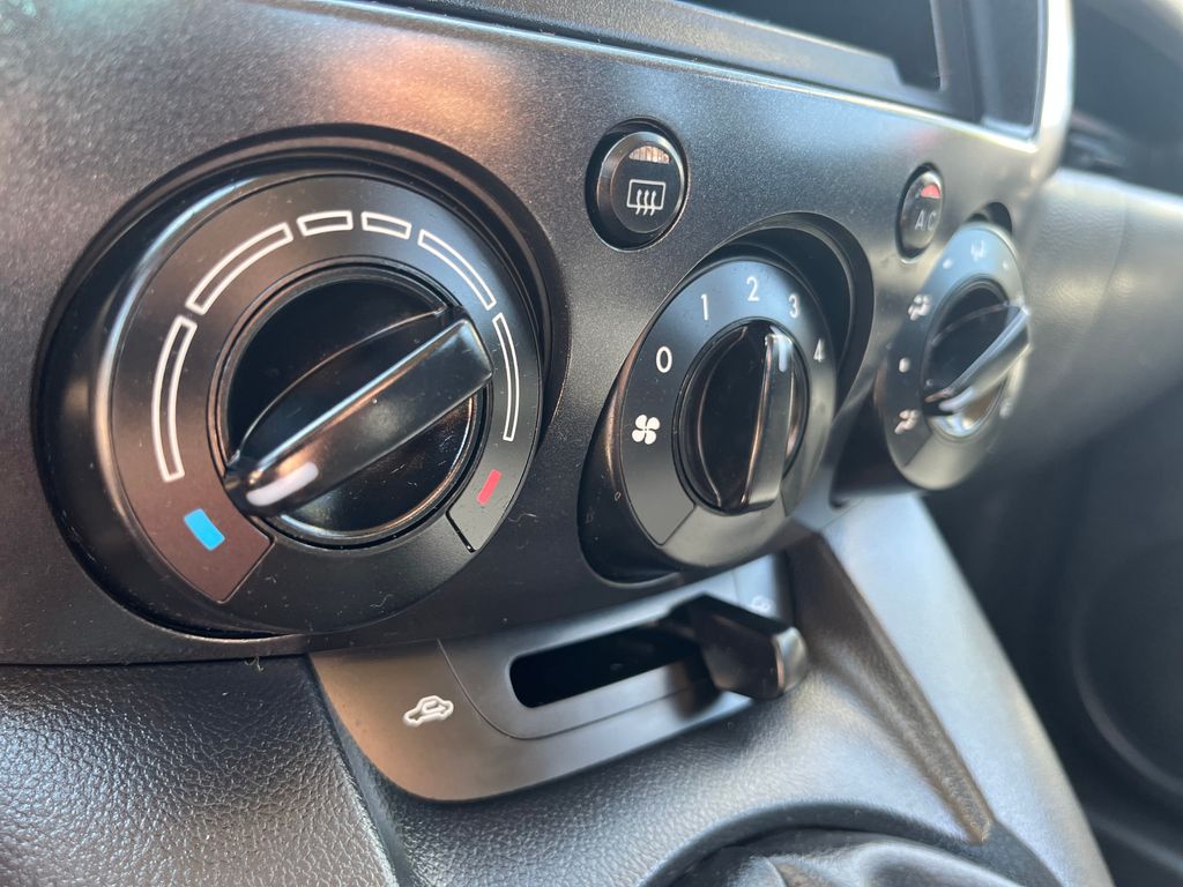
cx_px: 592
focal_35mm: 26
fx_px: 889
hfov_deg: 67.3
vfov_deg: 53.1
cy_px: 444
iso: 125
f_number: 1.6
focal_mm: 5.1
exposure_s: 1/82
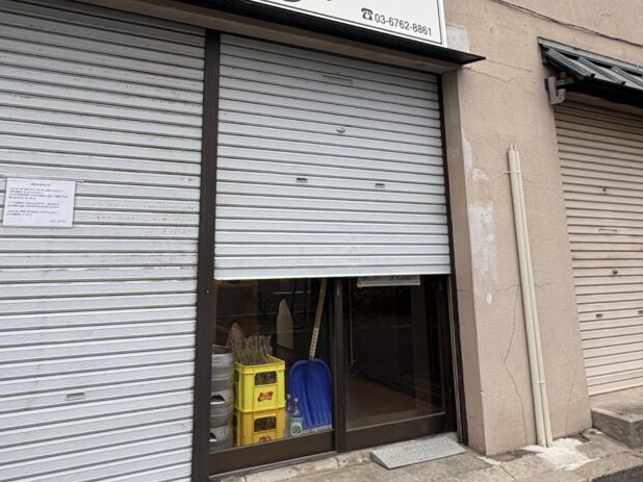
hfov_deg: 60.7
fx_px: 538
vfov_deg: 46.4
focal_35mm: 29
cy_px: 119
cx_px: 232
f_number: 2.2
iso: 64
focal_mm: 2.22
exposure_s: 1/99
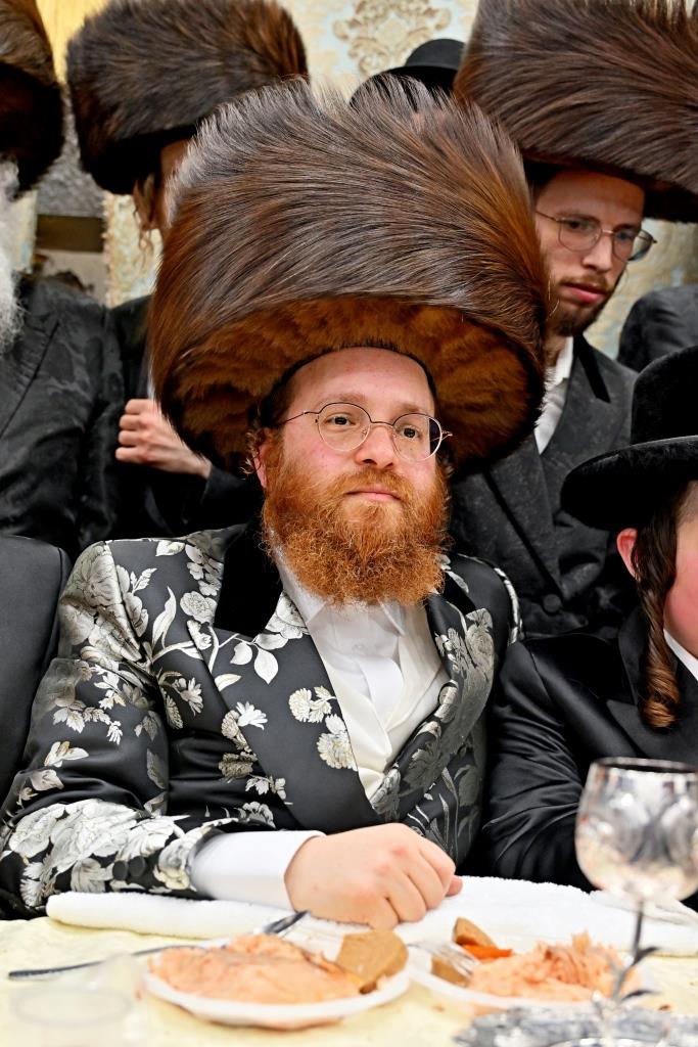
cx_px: 349
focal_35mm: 43
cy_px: 524
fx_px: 1250
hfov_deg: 31.2
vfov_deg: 45.4
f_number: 4
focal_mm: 43
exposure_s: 1/200
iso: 800
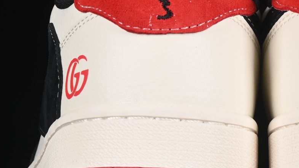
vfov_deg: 4.4
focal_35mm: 278
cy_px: -26
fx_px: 2204
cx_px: 253
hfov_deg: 7.7
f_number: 8
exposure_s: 1/80
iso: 160
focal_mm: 50
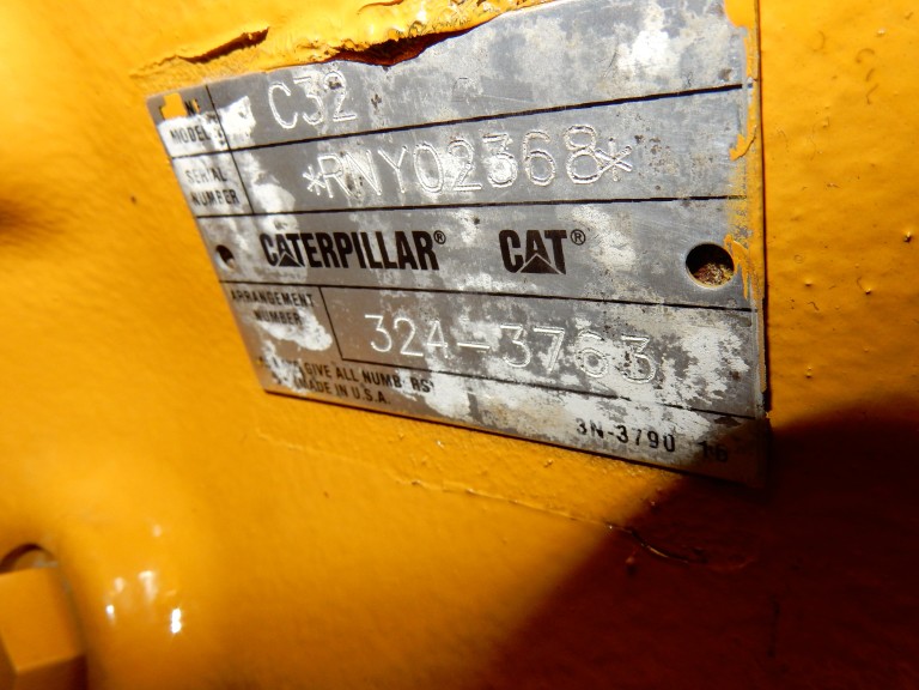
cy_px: 345
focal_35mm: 25
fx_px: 664
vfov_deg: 54.9
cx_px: 460
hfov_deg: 69.4
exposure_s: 1/30
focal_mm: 4.5
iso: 200
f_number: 5.6
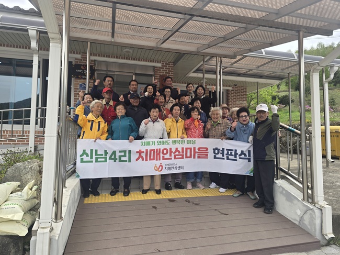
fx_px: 226
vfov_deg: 58.8
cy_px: 128
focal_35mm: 23
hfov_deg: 73.9
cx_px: 170
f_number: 1.7
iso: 12
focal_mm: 6.3
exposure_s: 1/267
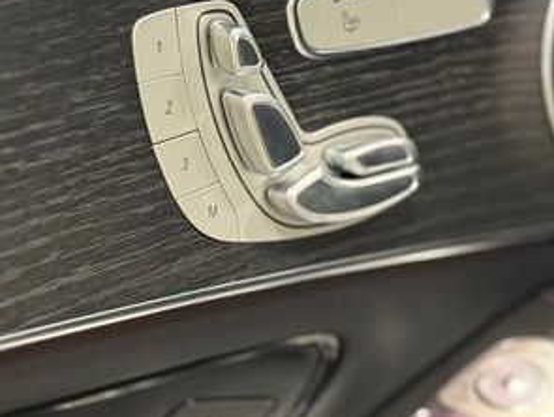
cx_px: 285
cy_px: 308
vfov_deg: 14.2
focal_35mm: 104
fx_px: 1666
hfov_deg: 18.9
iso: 250
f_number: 1.78
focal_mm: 6.76
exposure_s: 1/120
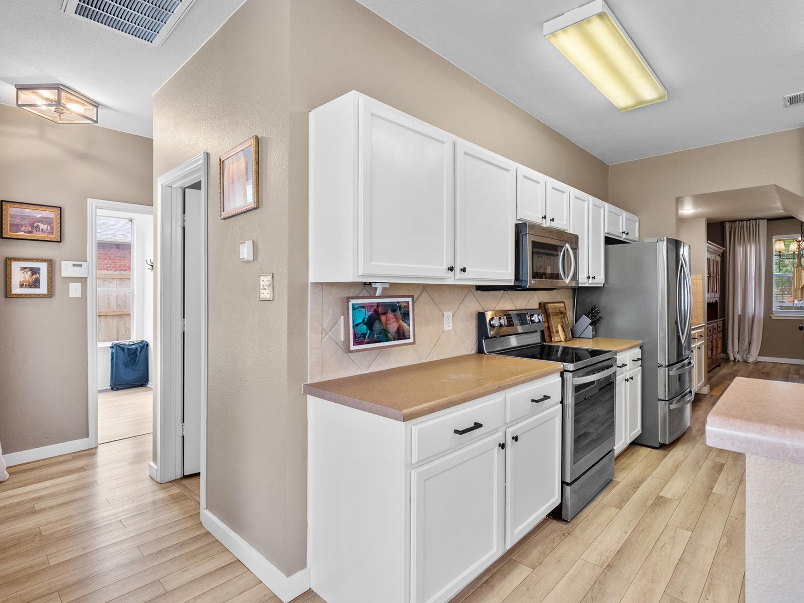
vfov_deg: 71.6
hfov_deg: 87.4
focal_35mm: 18
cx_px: 446
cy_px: 294
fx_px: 418
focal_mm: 16
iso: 400
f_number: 8
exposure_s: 1/10
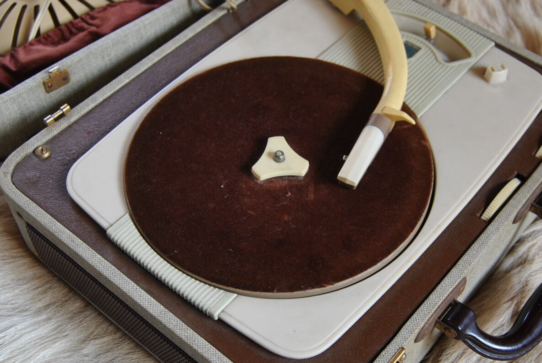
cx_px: 304
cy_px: 209
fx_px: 814
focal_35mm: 54
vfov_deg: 25.1
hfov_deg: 36.8
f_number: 4
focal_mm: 22
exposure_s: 1/60
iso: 200
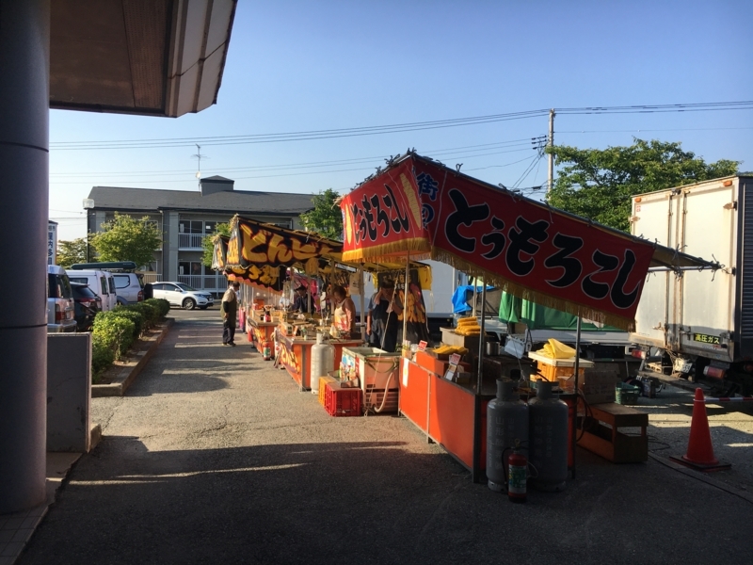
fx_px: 631
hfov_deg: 61.7
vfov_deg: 48.2
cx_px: 376
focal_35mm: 29
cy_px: 282
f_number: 2.2
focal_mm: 4.15
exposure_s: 1/1054
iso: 25
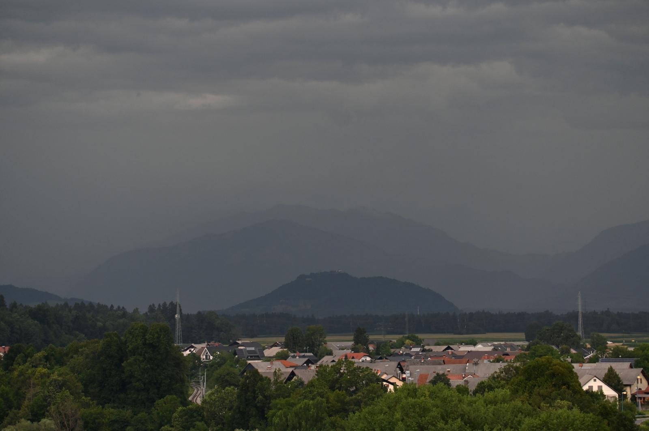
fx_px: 2702
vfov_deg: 9.1
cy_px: 216
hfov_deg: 13.7
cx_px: 324
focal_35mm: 150
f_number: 5.6
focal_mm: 150
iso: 800
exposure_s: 1/125
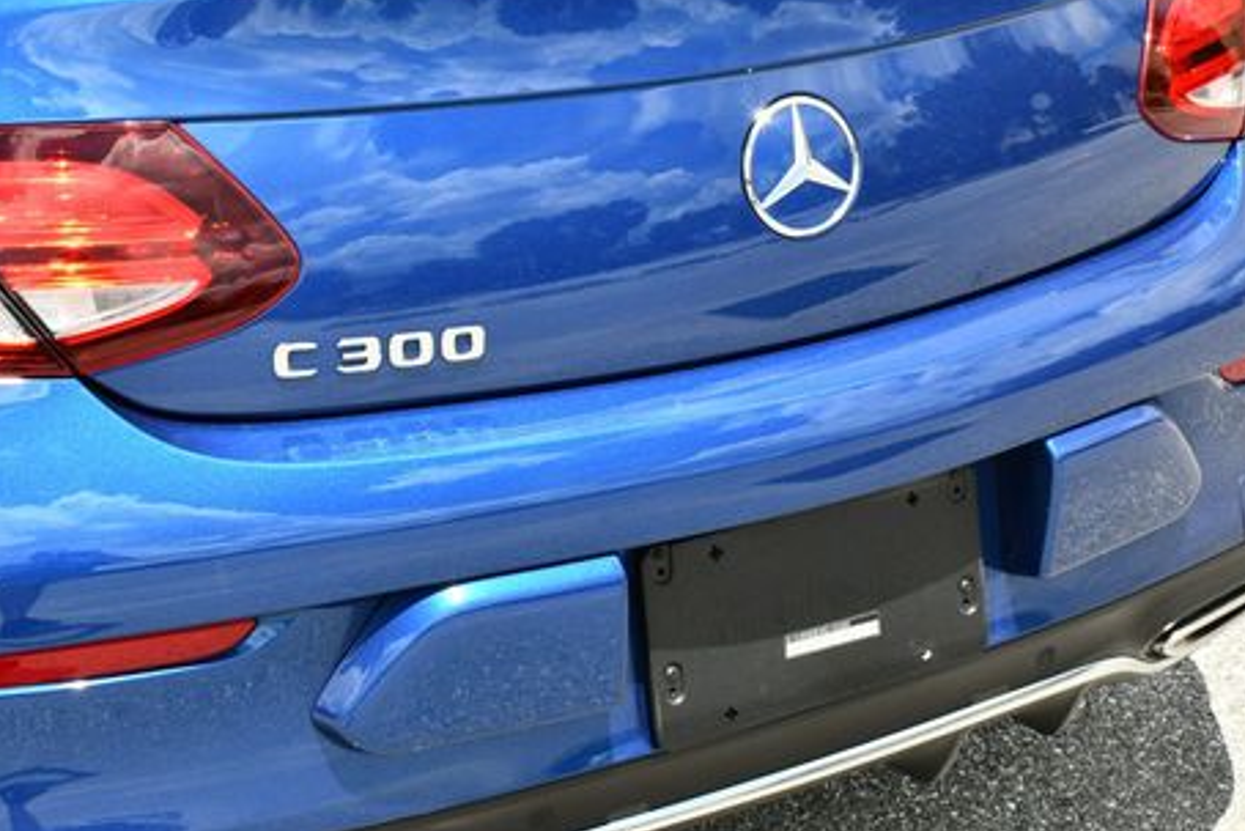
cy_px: 282
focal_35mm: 79
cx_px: 562
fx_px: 2733
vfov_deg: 17.2
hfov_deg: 25.7
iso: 160
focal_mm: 28
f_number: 8
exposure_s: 1/250
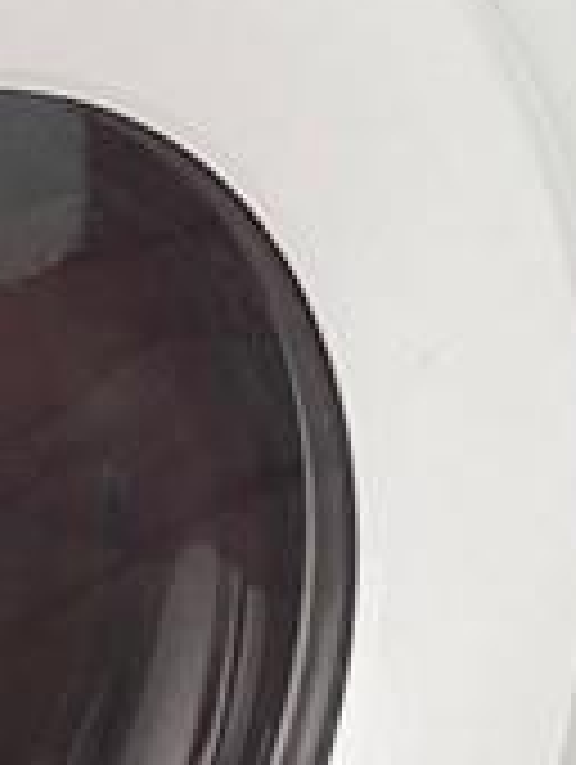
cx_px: 500
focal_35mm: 263
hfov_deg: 5.7
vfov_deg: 7.4
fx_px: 5820
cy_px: -423
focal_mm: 3.99
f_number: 1.8
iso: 50
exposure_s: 1/121
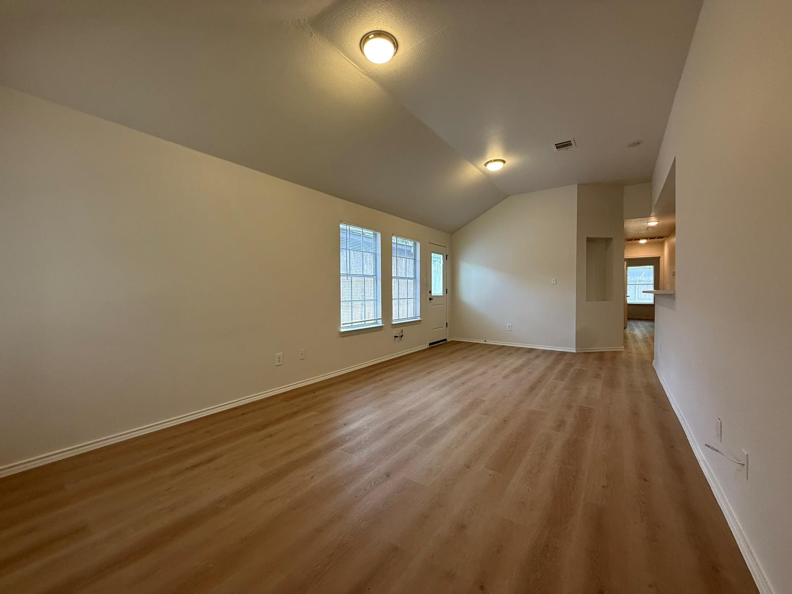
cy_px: 297
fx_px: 320
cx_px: 396
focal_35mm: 14
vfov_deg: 85.7
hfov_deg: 102.1
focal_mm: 2.22
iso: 160
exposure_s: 1/120
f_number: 2.2
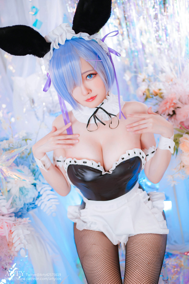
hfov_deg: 37.9
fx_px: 276
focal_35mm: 35
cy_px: 142
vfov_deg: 54.4
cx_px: 94
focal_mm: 35
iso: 200
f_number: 2
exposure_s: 1/125
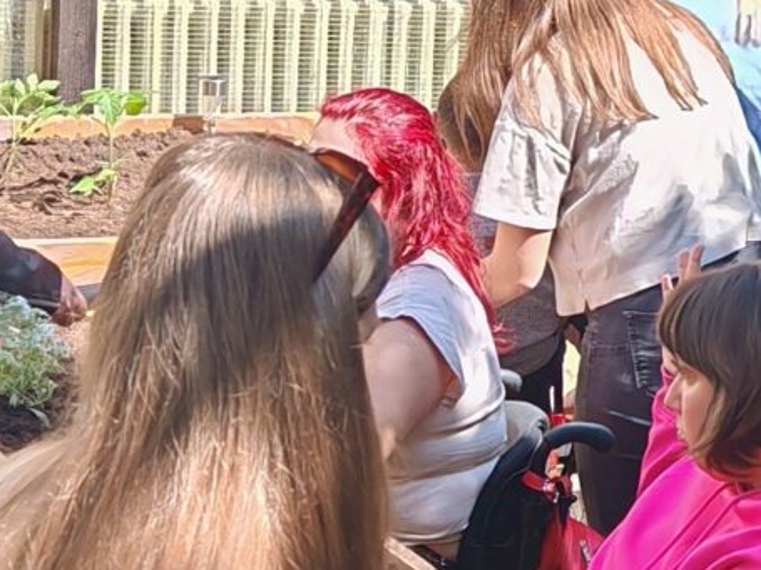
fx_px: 3341
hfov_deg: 12.3
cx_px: 1196
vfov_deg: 9.7
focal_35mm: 152
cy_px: 159
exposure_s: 1/340
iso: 50
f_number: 1.9
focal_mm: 6.67
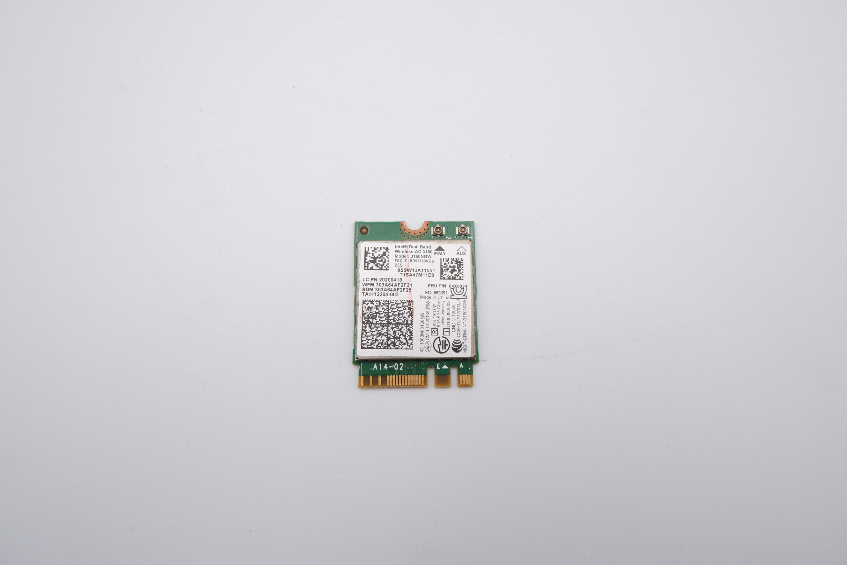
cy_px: 282
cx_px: 424
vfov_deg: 55.1
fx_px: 541
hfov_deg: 76.1
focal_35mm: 23
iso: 1250
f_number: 5.6
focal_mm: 15
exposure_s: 1/480
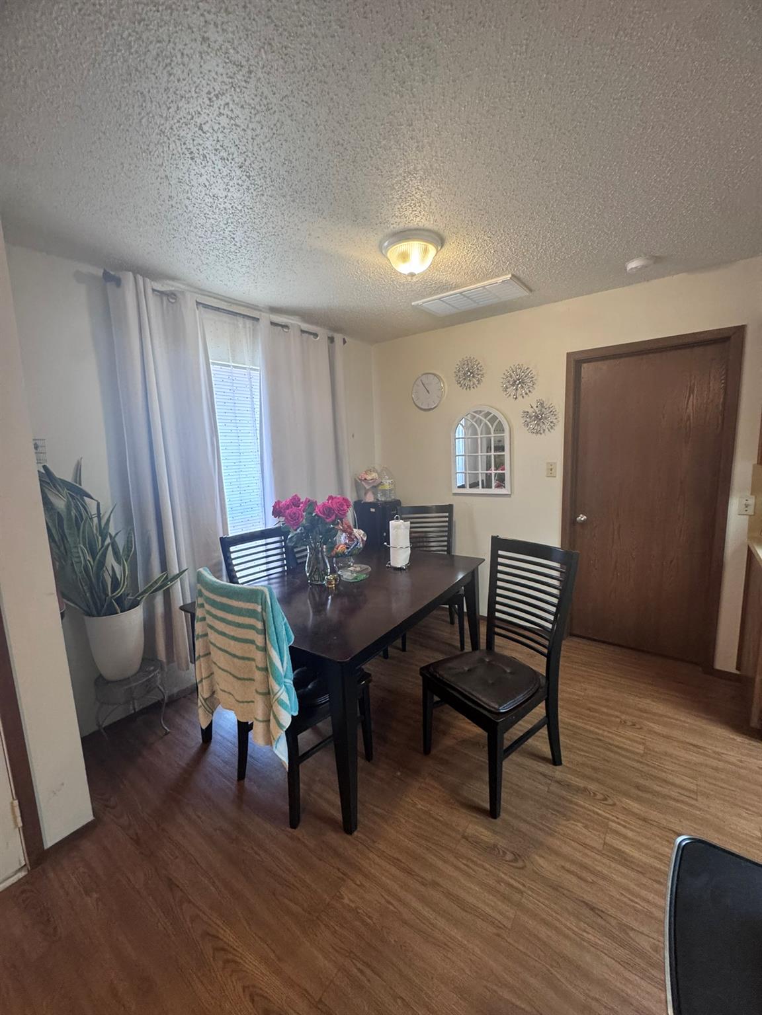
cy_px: 508
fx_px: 411
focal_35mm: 14
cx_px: 381
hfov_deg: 85.7
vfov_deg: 102.1
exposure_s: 1/60
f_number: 2.2
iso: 400
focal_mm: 2.22
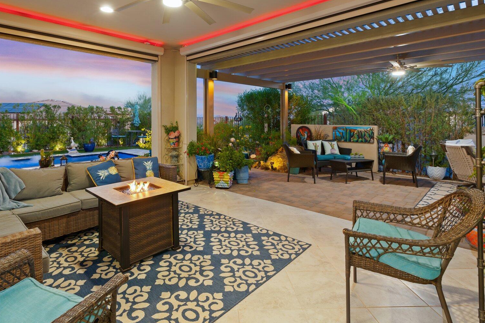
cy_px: 121
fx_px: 256
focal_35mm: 19
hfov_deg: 86.7
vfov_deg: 63.6
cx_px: 222
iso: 400
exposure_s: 2
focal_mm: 14
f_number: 8
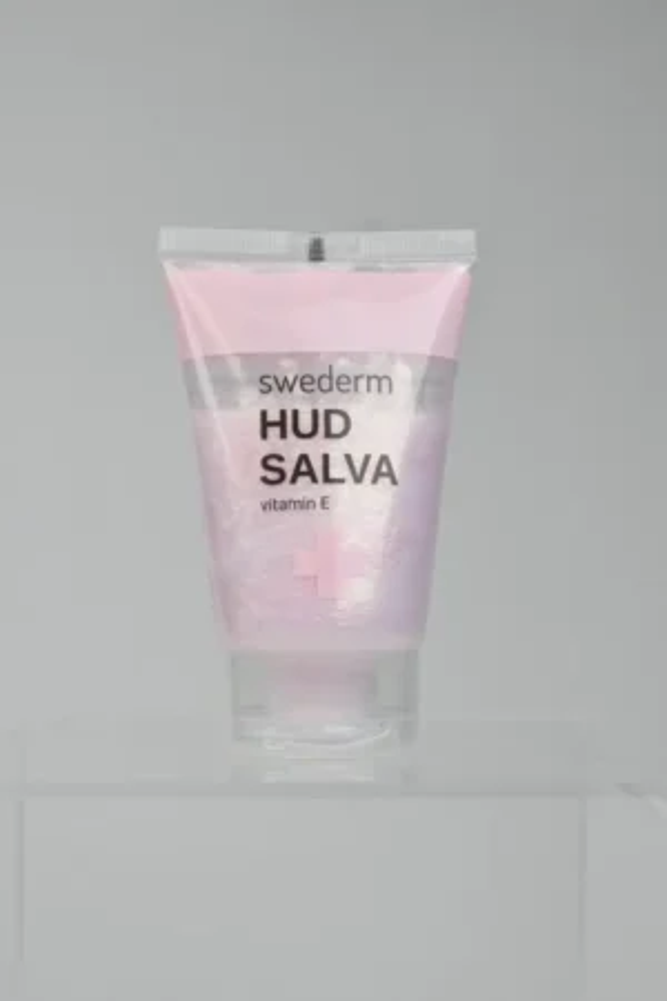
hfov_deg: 19.3
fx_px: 1959
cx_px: 334
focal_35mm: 70
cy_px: 500
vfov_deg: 28.6
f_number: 6.3
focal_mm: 47
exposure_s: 1/250
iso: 320
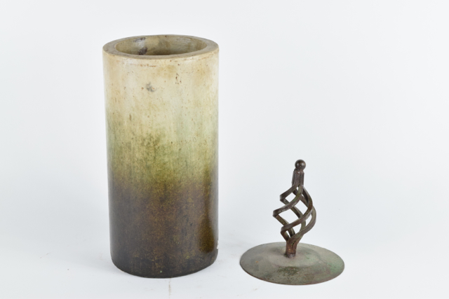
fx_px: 1029
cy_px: 150
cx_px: 224
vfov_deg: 16.6
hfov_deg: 24.6
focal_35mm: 82
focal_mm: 55
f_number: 9
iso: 800
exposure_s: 1/125
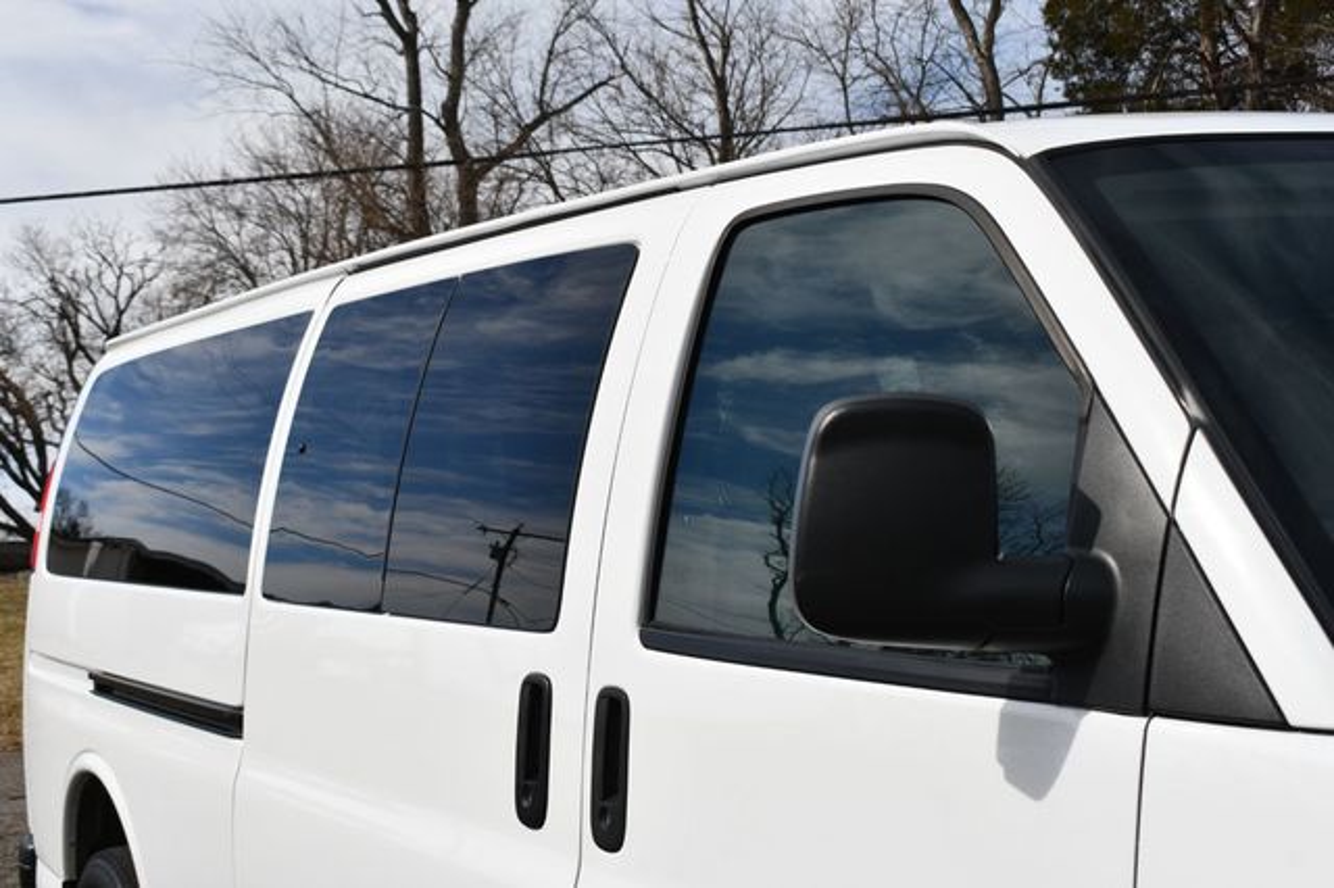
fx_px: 2000
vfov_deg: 25.0
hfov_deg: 36.9
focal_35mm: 54
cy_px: 444
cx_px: 667
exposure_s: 1/400
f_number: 10
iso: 100
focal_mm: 36
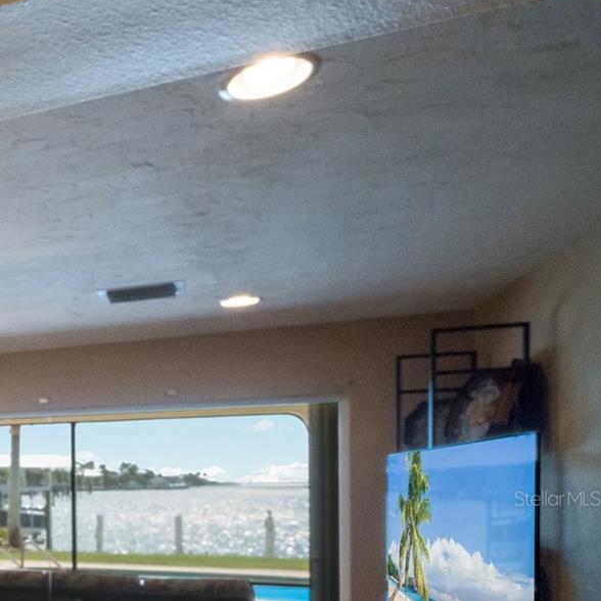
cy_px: 498
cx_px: -213
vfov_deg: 42.5
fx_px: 727
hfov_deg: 31.9
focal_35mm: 37
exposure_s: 1/30
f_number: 18
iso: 1600
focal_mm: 16
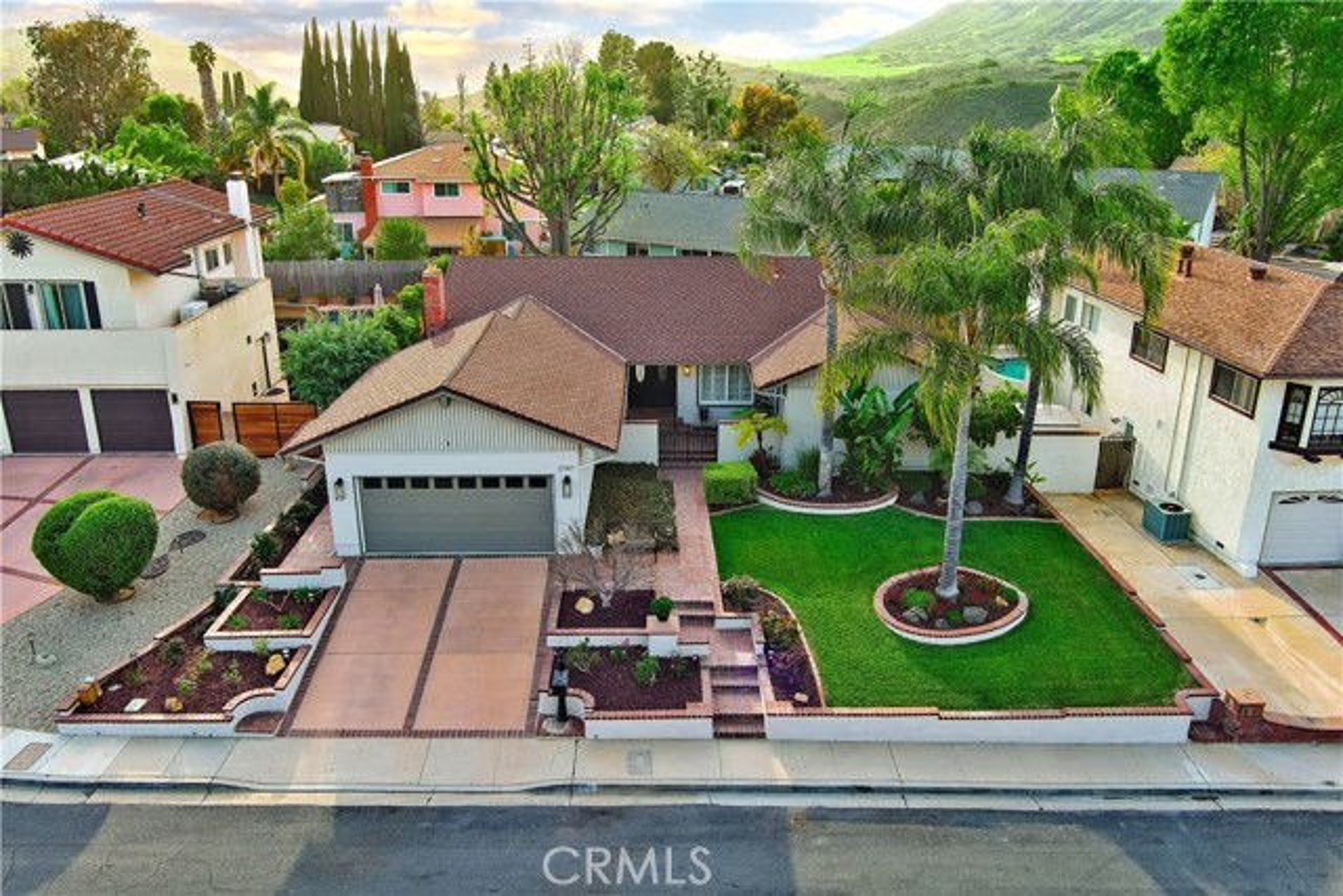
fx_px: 1082
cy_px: 448
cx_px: 672
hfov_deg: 63.6
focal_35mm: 29
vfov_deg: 45.0
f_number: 2.8
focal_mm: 10.57
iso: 100
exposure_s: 1/320
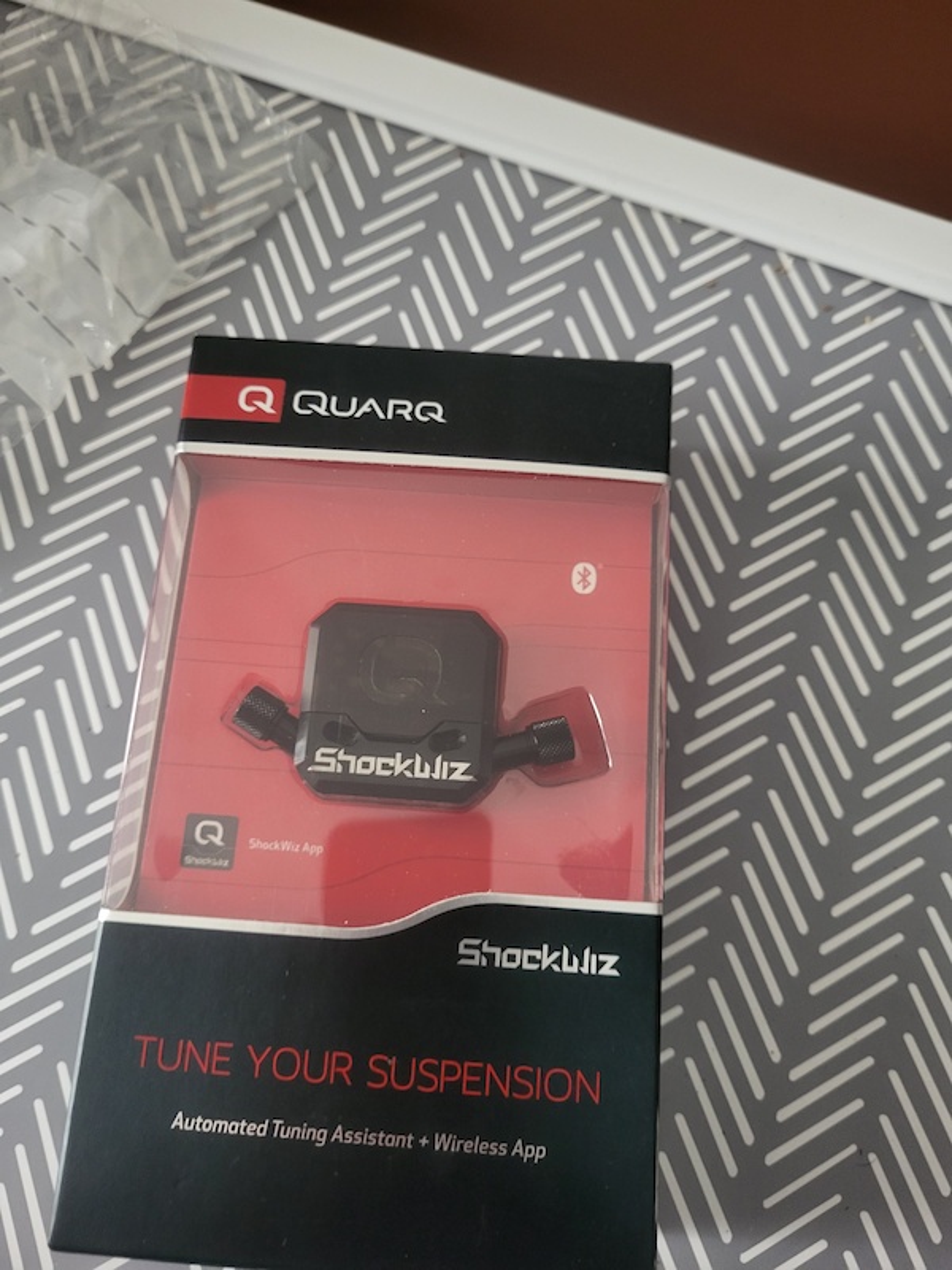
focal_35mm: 26
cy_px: 635
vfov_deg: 67.3
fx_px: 953
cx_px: 476
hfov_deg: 53.1
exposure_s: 1/33
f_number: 1.8
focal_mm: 5.4
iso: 500
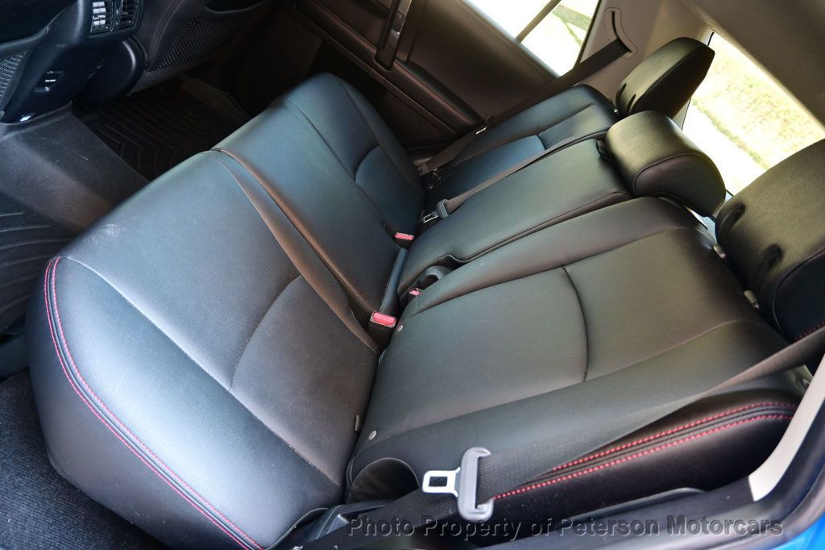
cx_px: 412
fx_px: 550
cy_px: 275
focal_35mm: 24
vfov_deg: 53.1
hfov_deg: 73.8
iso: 800
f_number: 3.5
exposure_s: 1/25
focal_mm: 16
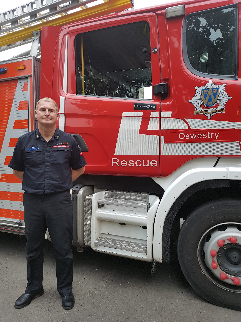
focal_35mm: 26
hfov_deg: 53.1
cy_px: 161
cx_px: 120
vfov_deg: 67.3
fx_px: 241
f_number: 1.7
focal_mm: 4.2
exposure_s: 1/50
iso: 64
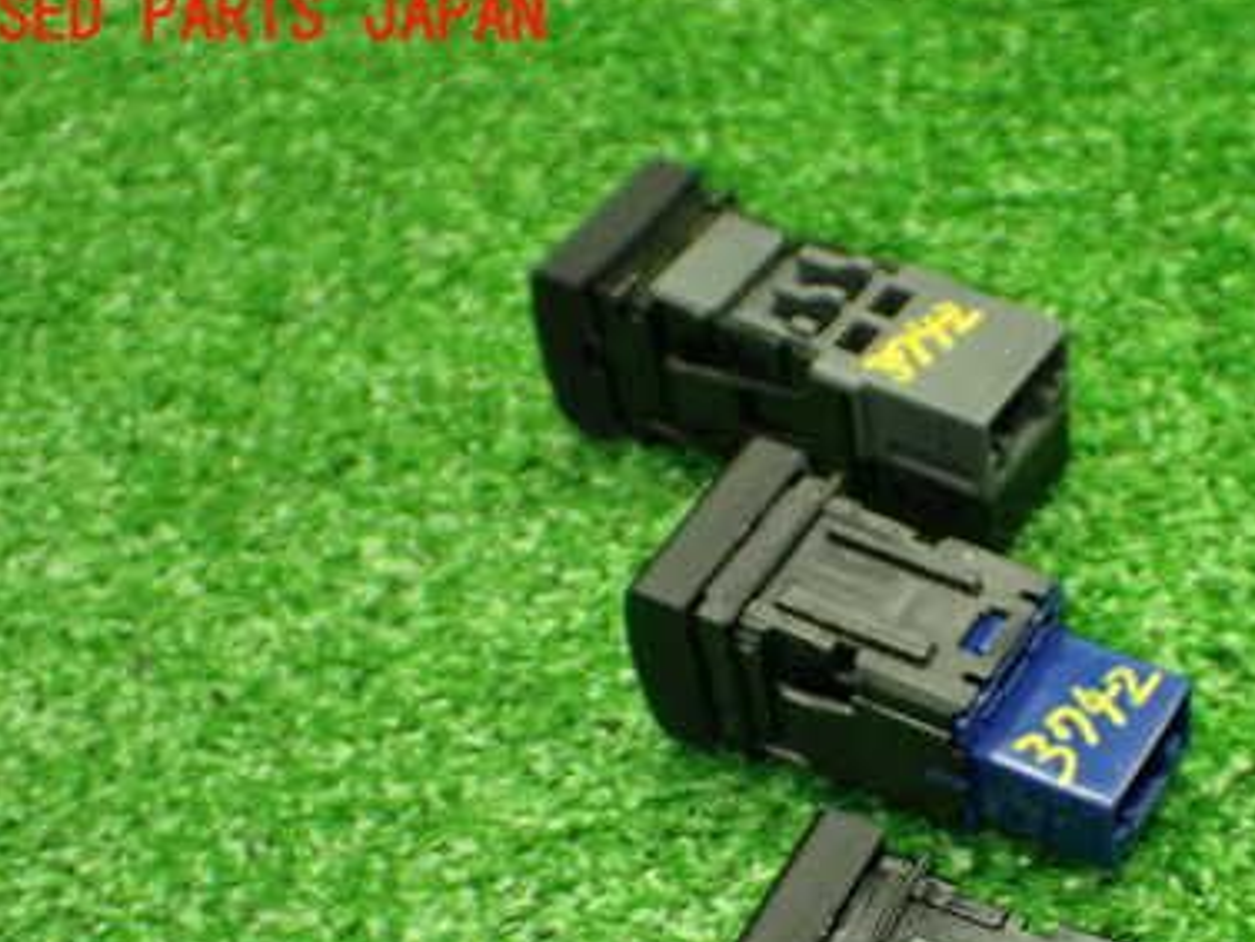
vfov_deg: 20.8
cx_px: 939
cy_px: 726
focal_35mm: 70
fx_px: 2539
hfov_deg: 27.4
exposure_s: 1/100
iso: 800
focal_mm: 7.84
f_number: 2.9
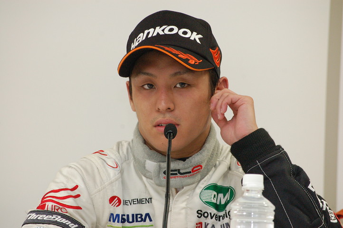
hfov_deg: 10.2
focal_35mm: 202
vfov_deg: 6.8
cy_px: 114
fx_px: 1928
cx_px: 172
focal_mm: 135
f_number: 8
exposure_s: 1/90
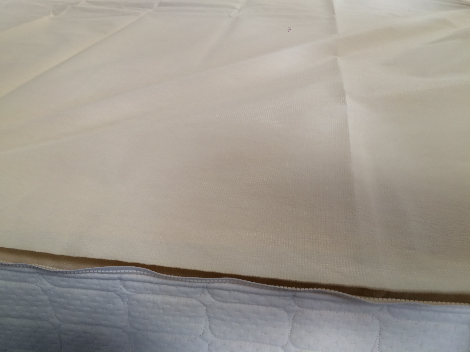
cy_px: 176
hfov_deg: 61.7
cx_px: 235
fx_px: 394
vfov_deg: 48.2
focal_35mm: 29
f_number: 2.2
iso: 40
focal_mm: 4.15
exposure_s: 1/30
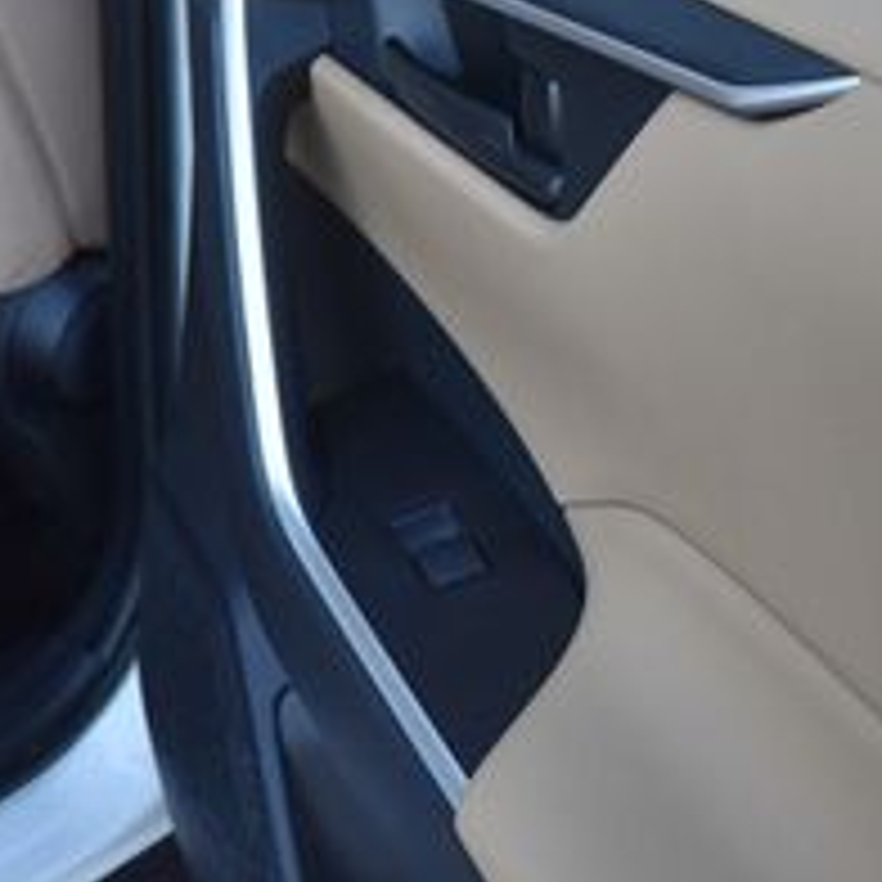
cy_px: -25
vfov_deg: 22.1
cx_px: -328
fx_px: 2162
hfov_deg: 20.6
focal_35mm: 75
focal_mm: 18
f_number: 4
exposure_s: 1/250
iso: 400
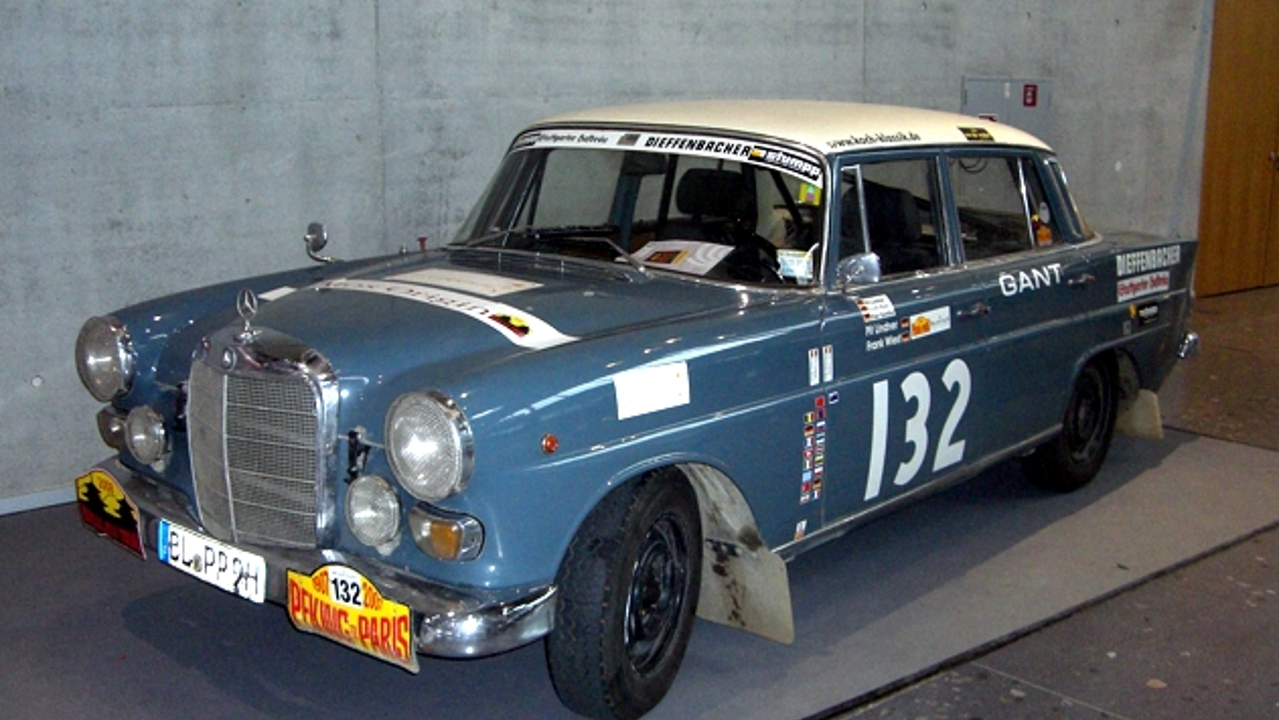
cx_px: 645
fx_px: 1424
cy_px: 428
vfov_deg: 28.3
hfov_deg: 48.4
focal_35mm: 42
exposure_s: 1/60
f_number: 2.7
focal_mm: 6.2
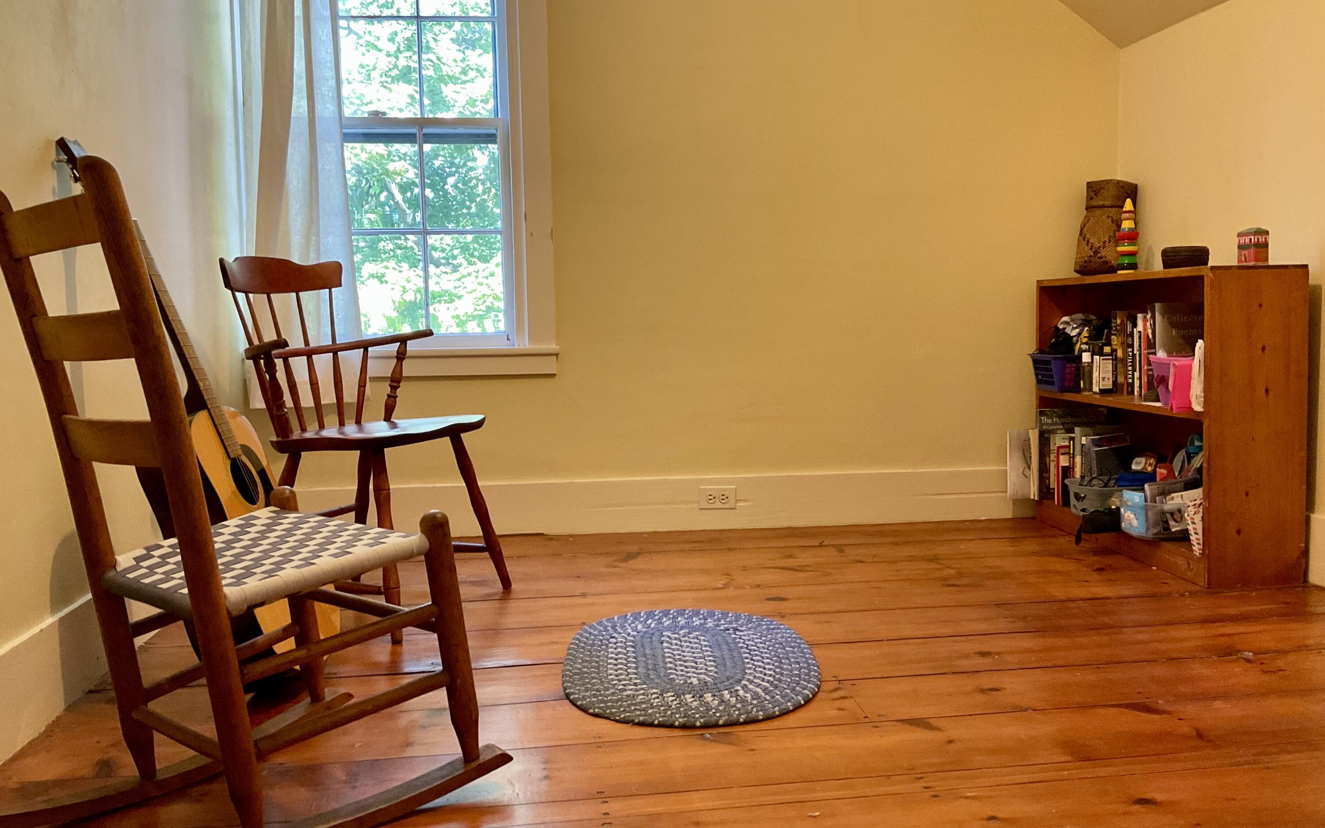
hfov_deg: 61.2
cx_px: 659
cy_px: 402
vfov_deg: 40.6
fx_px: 1119
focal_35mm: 31
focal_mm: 3
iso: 100
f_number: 1.8
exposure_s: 1/60
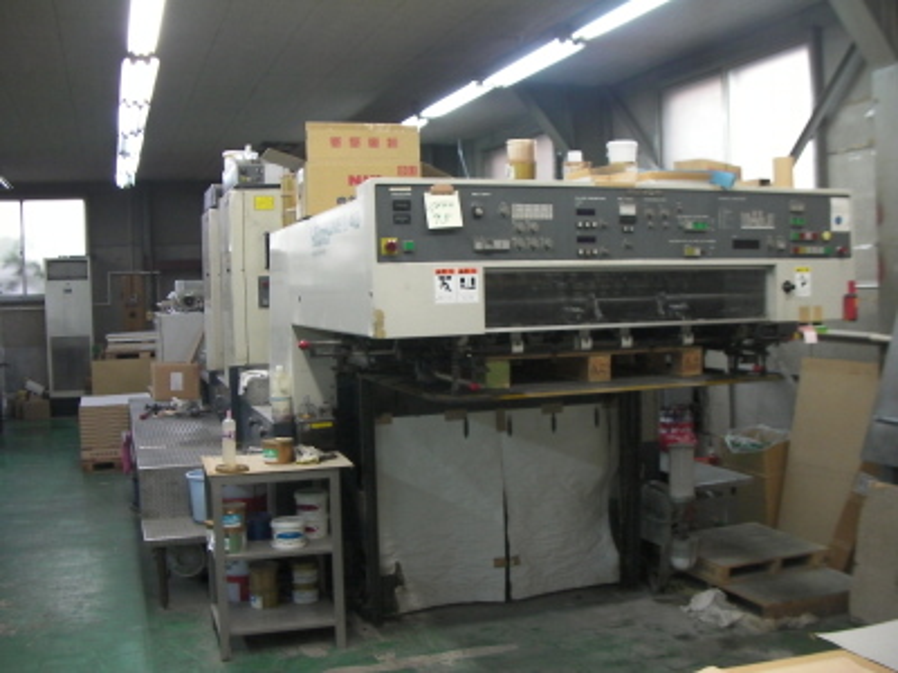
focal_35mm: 38
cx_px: 449
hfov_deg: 49.0
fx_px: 986
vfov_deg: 37.7
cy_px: 336
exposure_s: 1/29.5
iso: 200
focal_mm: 6.3
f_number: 3.5
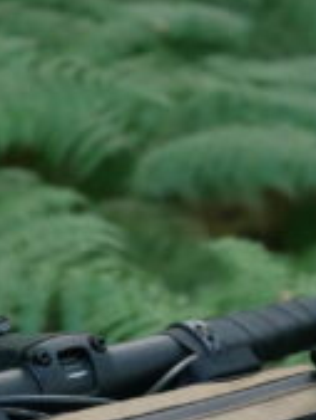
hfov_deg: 10.6
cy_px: 531
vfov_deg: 13.6
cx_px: 165
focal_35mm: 140
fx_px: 1702
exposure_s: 1/2000
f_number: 1.7
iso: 3200
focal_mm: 20
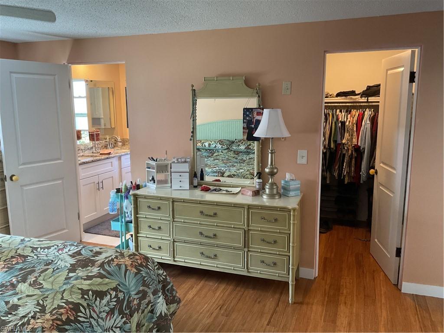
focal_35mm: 29
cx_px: 222
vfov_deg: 48.2
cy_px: 166
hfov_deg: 61.7
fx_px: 372
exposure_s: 1/60
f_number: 1.8
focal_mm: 3
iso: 160
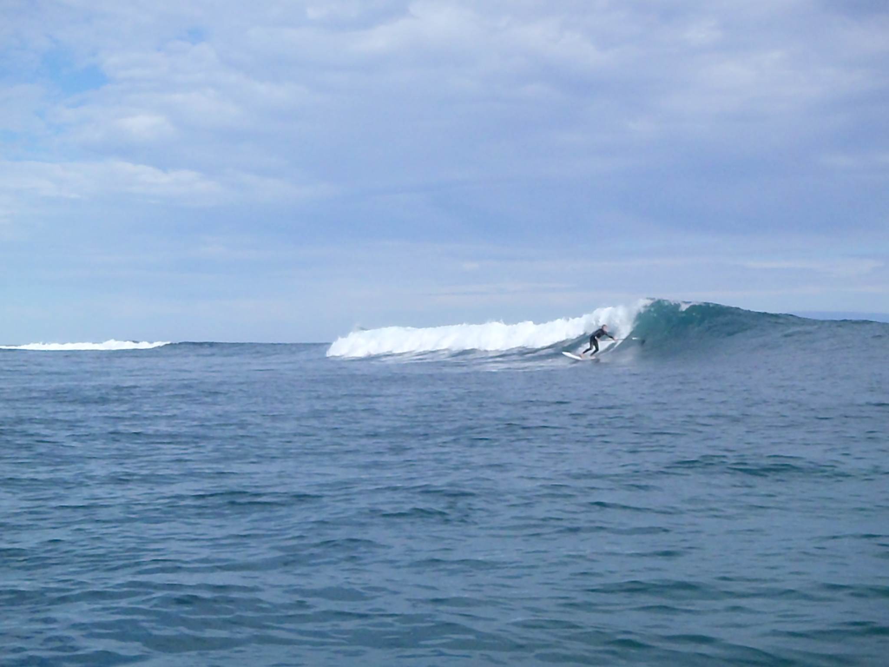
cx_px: 444
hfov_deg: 30.3
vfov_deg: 22.9
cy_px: 334
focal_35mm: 64
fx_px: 1644
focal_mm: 11.43
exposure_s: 1/500
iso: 800
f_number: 14
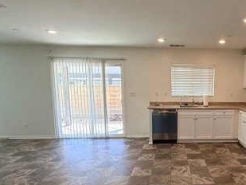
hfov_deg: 58.2
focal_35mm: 29
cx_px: 187
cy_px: 113
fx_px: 206
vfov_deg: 47.9
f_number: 2.2
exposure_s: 1/120
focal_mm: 2.22
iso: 125
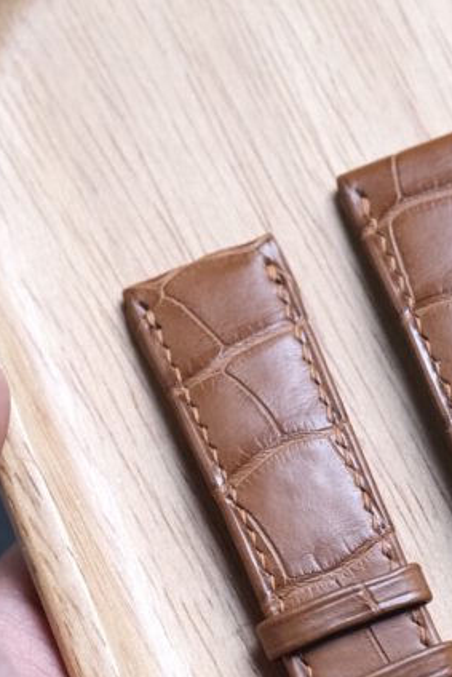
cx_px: 412
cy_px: 625
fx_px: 3895
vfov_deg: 9.9
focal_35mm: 207
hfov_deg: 6.6
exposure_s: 1/100
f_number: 4.5
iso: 1600
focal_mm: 60
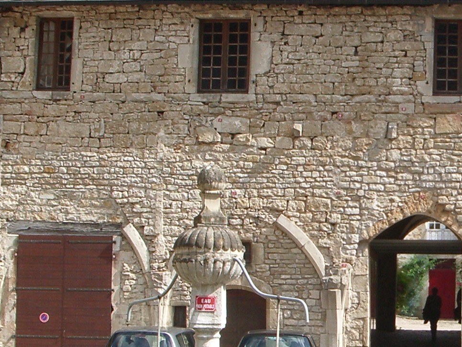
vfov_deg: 15.9
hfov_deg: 20.5
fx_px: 1242
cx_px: 452
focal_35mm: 93
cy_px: 224
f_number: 4.3
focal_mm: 5.8
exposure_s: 1/320
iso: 80
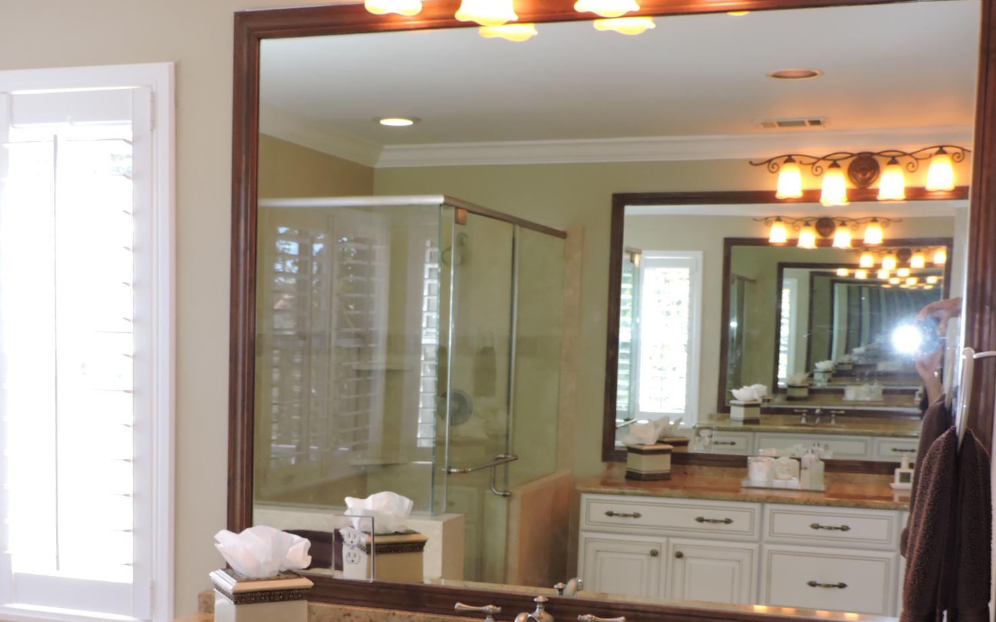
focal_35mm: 47
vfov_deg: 27.1
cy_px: 453
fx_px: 1276
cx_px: 498
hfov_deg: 42.7
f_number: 3.2
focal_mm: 5.9
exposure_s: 1/50
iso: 110
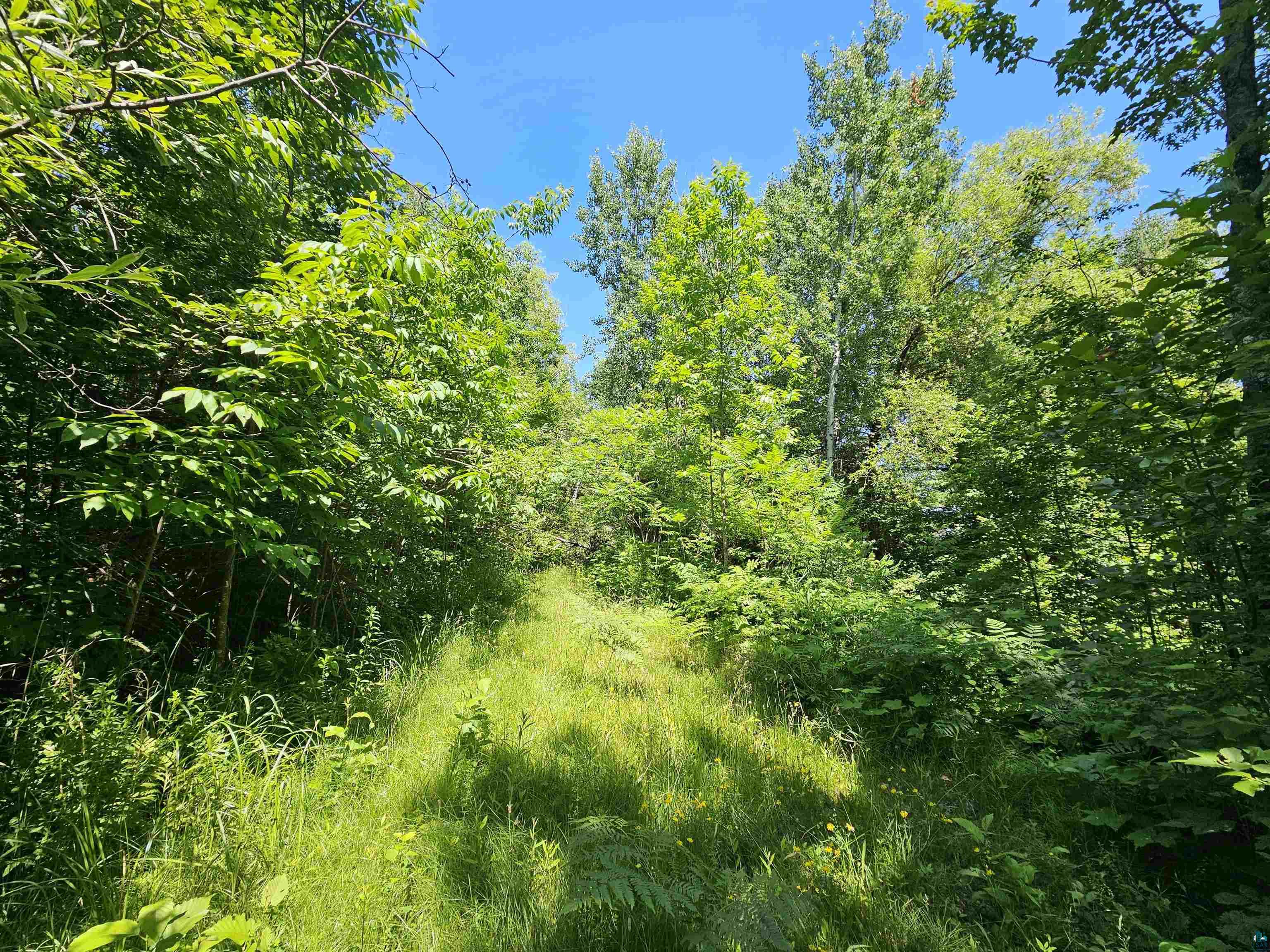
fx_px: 477
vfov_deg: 89.9
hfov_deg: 106.2
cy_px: 476
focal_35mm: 13
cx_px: 635
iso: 50
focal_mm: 2.2
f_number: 2.2
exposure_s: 1/717
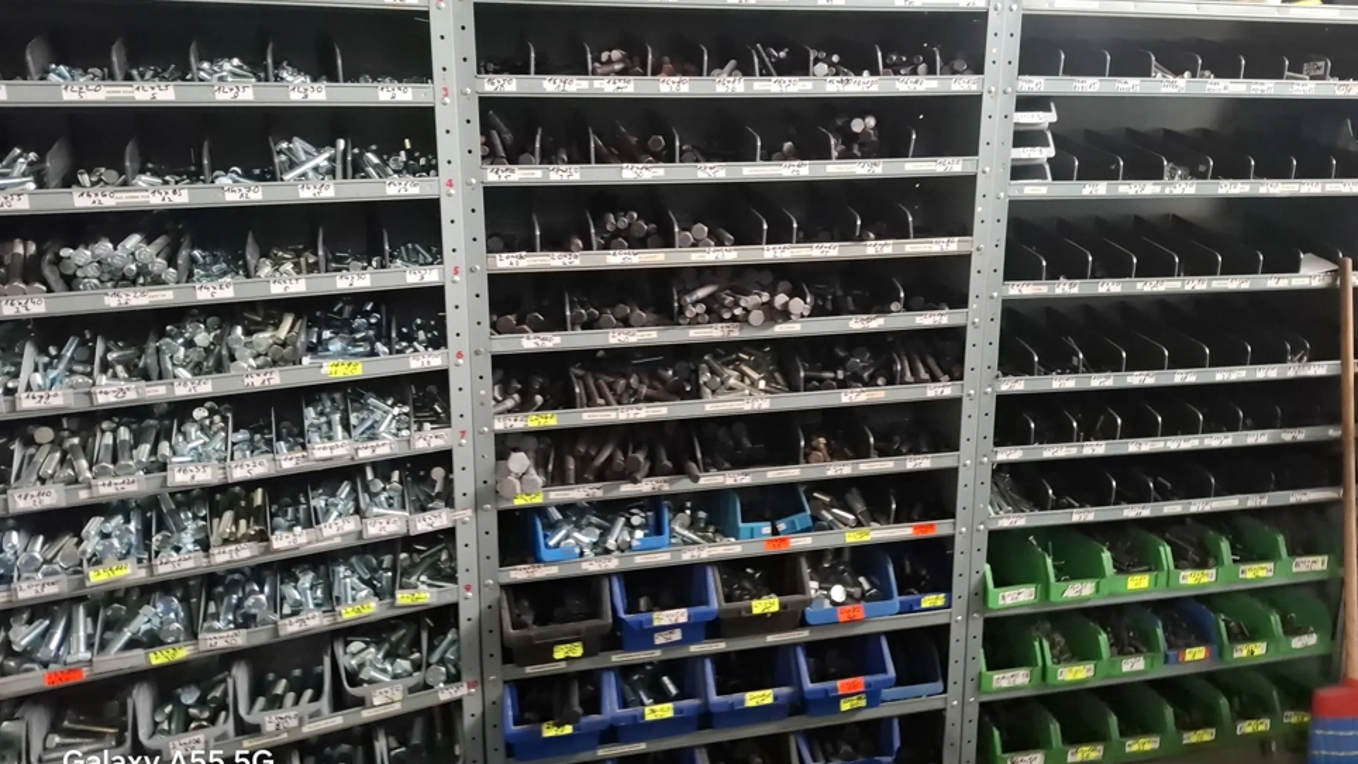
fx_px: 936
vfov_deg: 44.2
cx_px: 700
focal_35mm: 26
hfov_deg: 71.9
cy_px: 313
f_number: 1.8
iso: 640
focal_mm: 5.54
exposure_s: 1/25
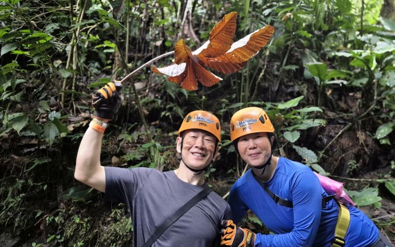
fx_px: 269
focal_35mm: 25
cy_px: 124
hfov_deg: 72.5
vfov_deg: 49.3
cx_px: 201
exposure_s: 1/60
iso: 1250
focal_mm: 5.4
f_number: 1.8
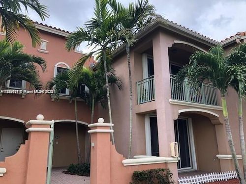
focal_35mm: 28
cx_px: 123
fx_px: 199
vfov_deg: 49.7
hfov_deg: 63.4
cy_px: 92
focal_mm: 3.99
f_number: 1.8
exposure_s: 1/362
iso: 20
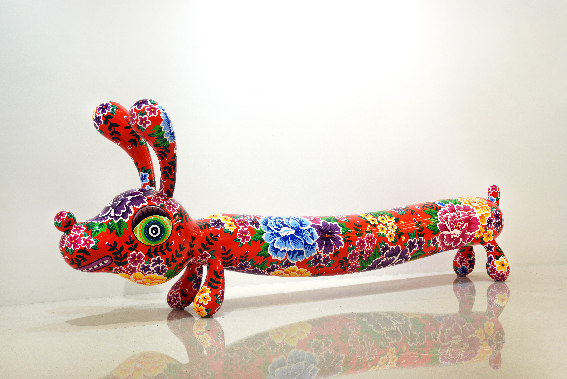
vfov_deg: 21.9
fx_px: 977
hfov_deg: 32.4
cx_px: 284
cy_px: 190
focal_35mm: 62
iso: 100
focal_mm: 62
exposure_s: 1
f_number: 13
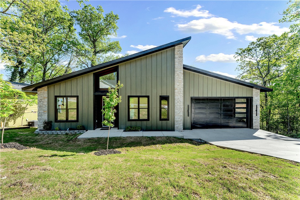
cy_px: 100
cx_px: 150
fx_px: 117
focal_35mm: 14
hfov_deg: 104.3
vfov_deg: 81.2
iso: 800
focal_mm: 14
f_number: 8
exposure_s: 1/800
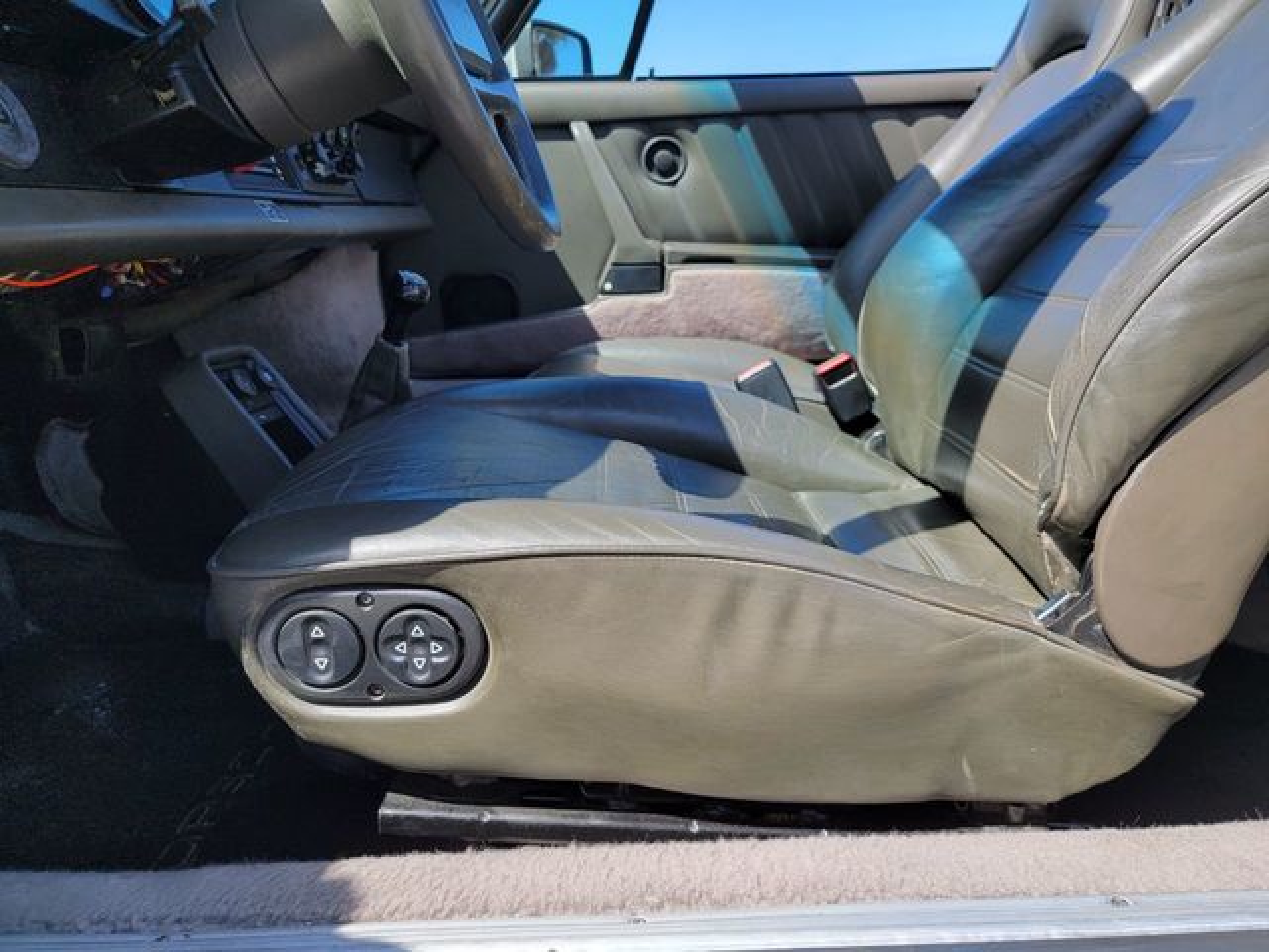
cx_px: 634
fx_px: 880
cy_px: 476
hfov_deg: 71.6
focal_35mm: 24
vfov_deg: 56.8
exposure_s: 1/310
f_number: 1.8
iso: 16
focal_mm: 6.7
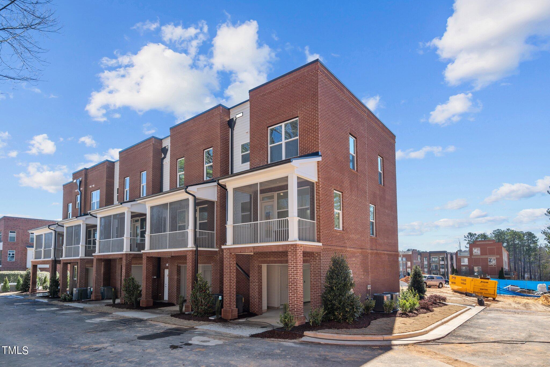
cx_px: 275
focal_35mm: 19
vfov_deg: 64.5
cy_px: 184
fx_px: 290
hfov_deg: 86.9
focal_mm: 19
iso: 100
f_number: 4.5
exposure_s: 1/90
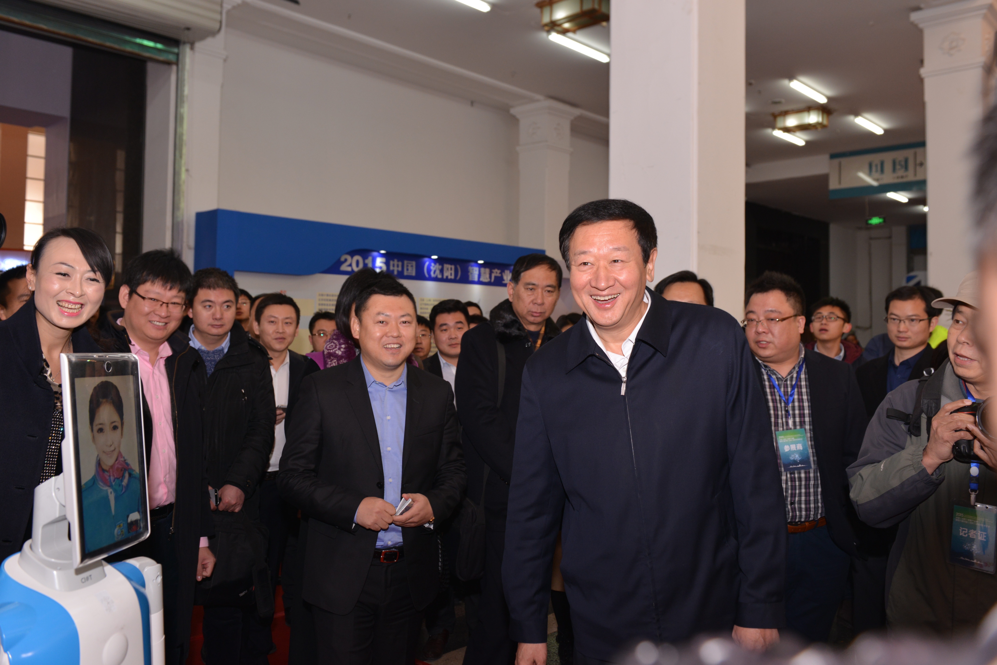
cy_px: 332
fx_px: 859
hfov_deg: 60.3
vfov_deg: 42.4
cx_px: 498
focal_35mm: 31
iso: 640
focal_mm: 31
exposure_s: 1/60
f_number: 6.3
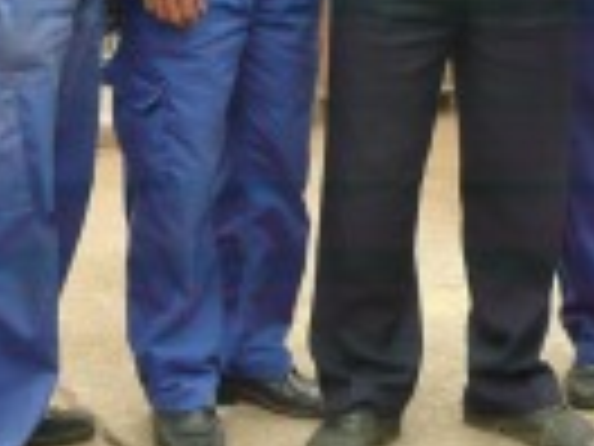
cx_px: 328
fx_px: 2179
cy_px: -232
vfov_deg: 11.2
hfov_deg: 15.5
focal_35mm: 127
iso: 100
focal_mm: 6.5
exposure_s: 1/50
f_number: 3.9
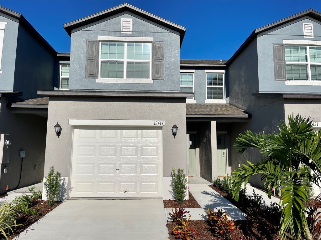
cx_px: 160
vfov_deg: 53.1
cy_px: 120
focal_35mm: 26
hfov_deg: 67.3
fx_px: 241
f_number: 1.6
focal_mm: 5.1
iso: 32
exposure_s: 1/10000
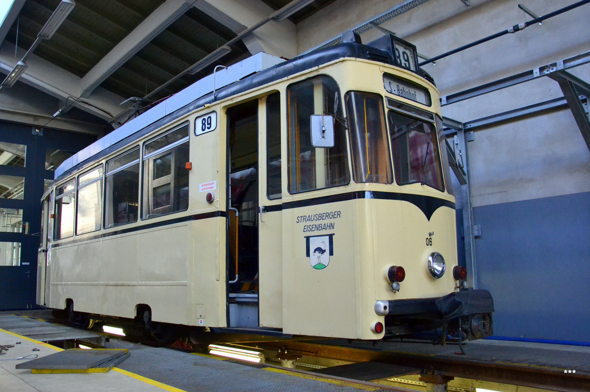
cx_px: 295
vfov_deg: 47.8
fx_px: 442
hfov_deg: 67.4
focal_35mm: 27
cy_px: 196
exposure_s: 1/500
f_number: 3.5
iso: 2800
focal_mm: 18
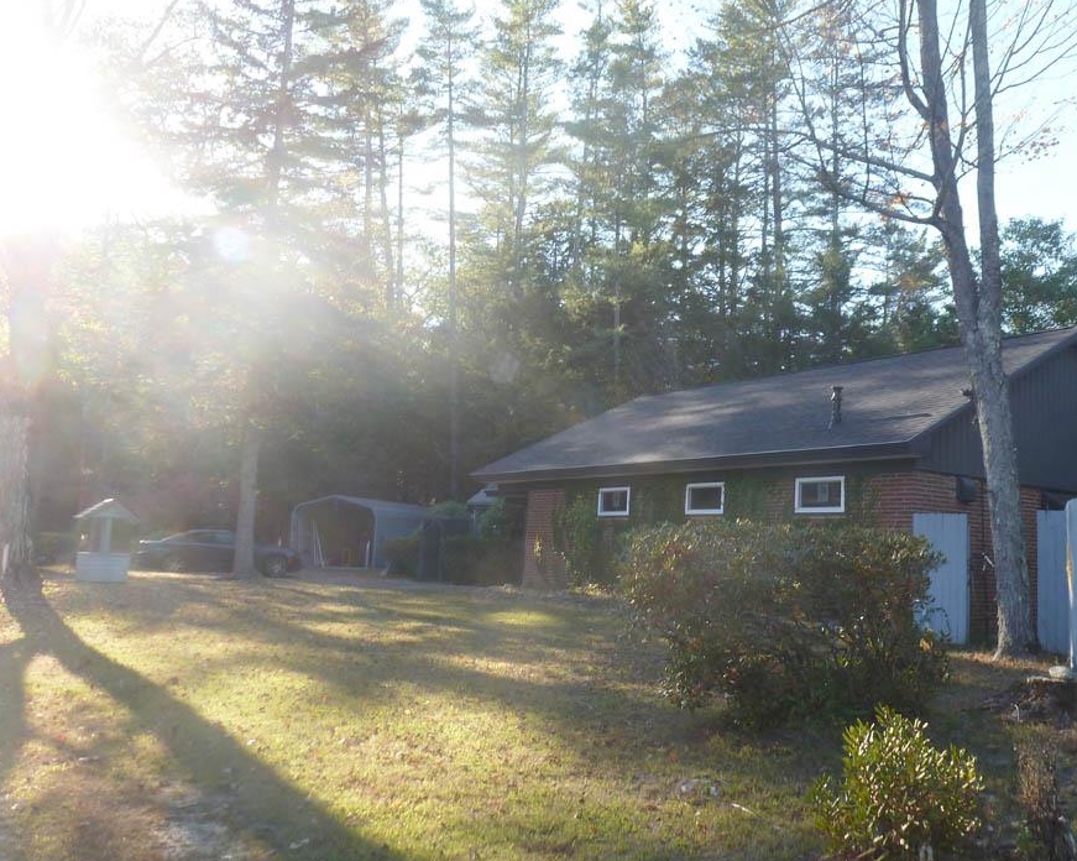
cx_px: 644
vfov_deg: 47.1
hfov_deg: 56.8
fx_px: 988
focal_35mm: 31
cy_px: 432
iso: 100
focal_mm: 4.3
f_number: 4
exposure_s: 1/125
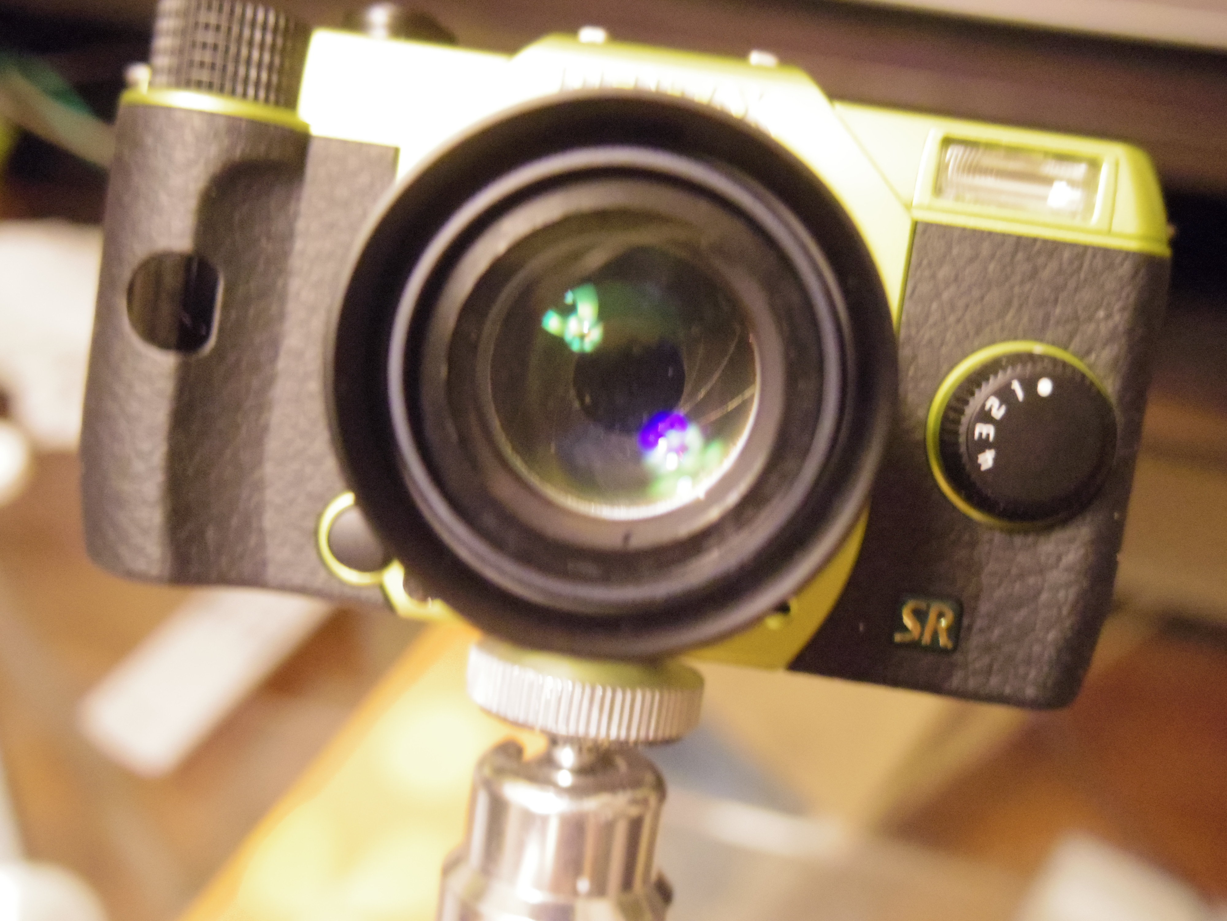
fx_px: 1382
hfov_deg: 47.9
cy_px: 460
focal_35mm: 39
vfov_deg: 36.8
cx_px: 614
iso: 4000
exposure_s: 1/10
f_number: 1.9
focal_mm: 8.5
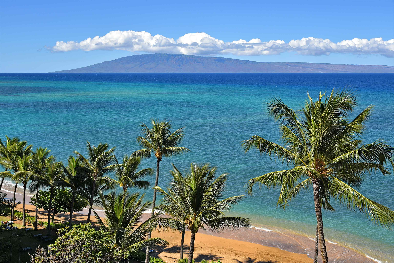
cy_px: 132
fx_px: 482
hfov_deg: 44.5
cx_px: 197
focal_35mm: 44
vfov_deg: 30.5
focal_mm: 44
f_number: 10
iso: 100
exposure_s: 1/200
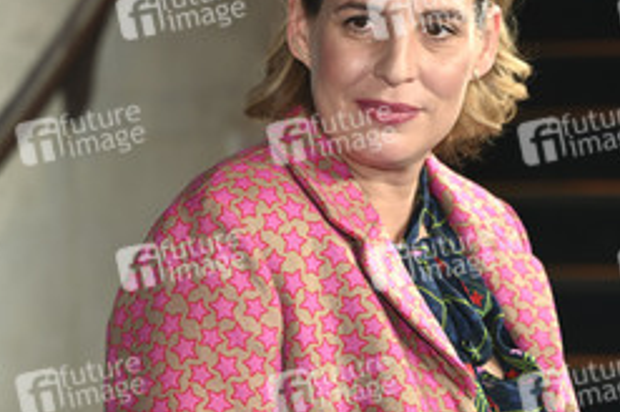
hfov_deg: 15.0
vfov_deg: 10.0
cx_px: 365
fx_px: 2356
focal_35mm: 137
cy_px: 198
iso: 400
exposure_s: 1/125
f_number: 2.8
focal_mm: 75
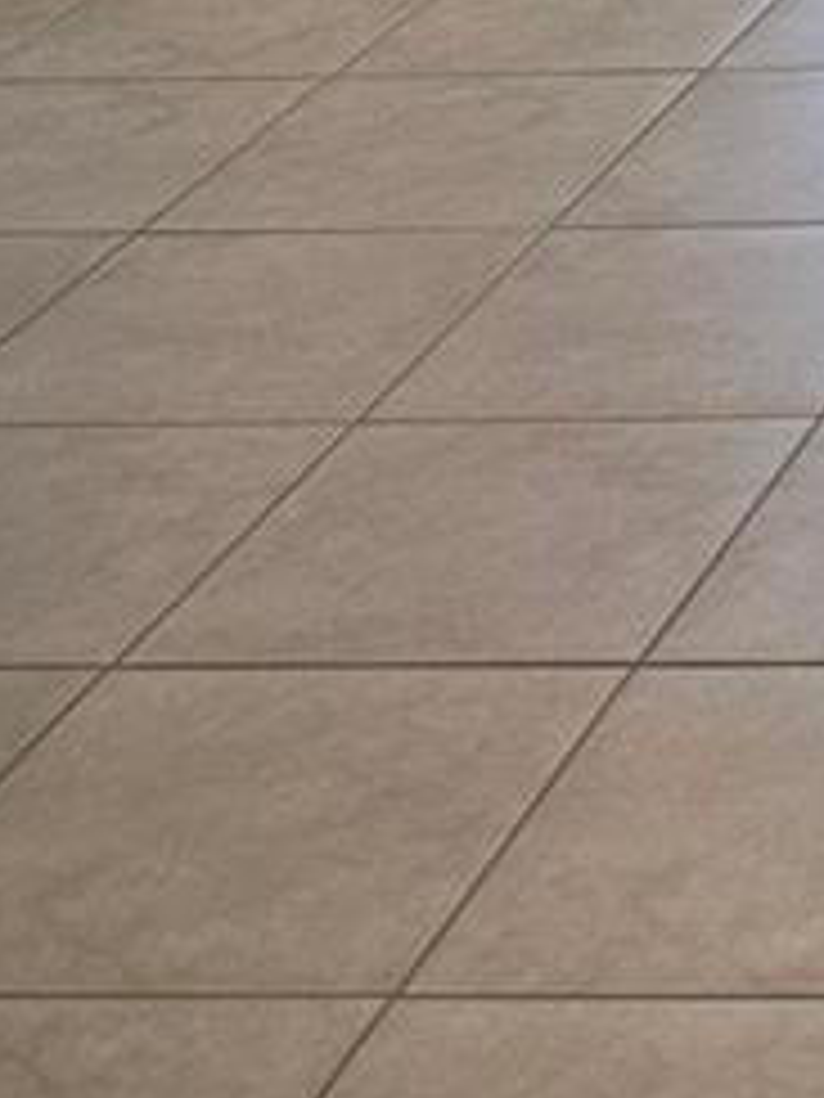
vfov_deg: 15.2
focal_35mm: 118
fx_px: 3745
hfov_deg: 10.8
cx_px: 1932
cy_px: -652
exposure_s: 1/218
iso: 64
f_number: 1.78
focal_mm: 6.86
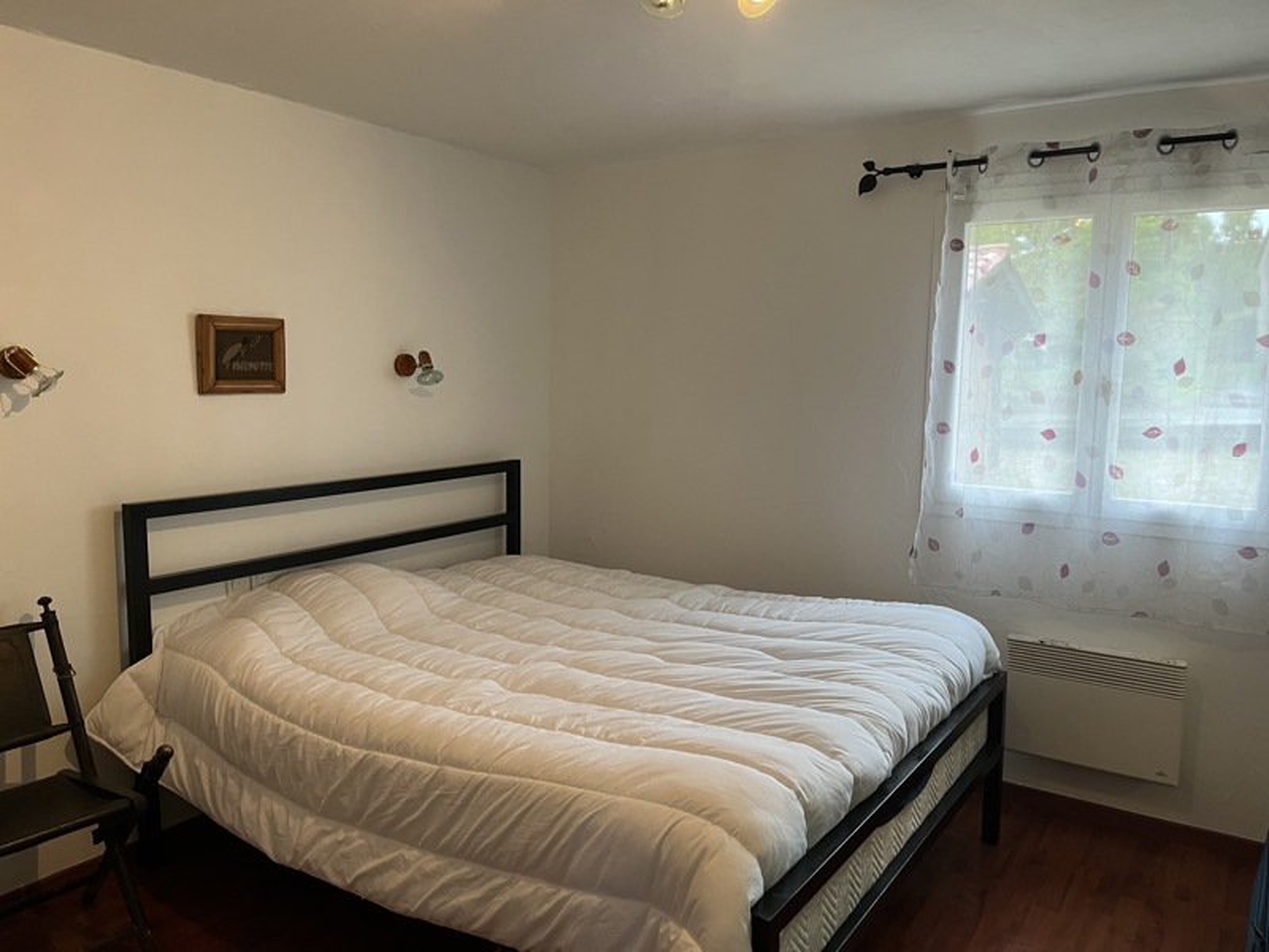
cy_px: 476
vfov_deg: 53.1
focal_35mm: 26
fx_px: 953
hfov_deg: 67.3
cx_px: 634
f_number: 1.6
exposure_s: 1/50
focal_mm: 5.1
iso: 125
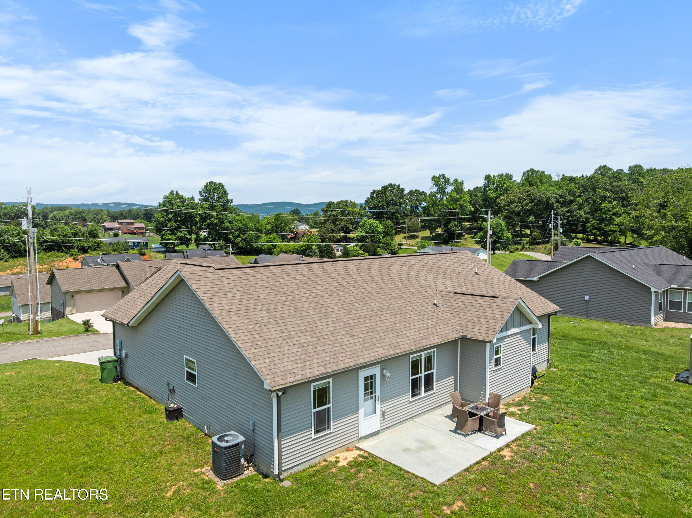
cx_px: 346
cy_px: 259
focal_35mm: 24
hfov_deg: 71.6
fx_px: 479
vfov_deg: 56.8
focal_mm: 12.29
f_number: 2.8
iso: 100
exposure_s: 1/200
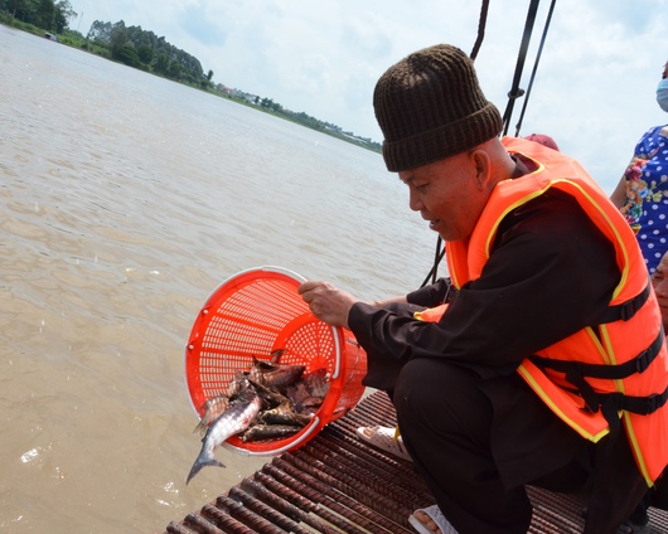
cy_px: 264
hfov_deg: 56.7
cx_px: 267
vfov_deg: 47.1
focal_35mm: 31
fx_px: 613
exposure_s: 1/1000
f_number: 16
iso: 1600
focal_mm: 18
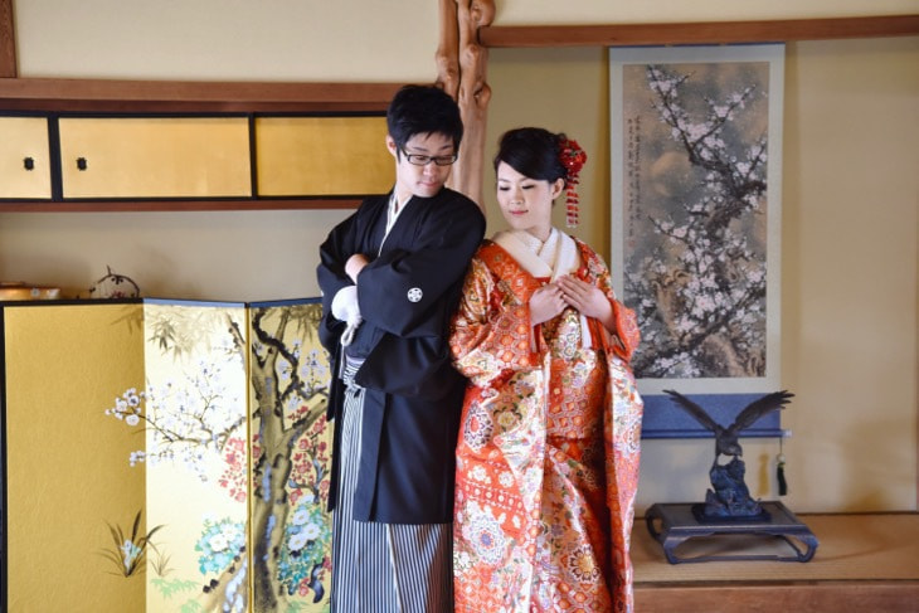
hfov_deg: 36.2
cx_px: 460
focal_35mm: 55
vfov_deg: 24.6
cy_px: 306
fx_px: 1404
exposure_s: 1/125
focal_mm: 55
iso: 2000
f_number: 5.6
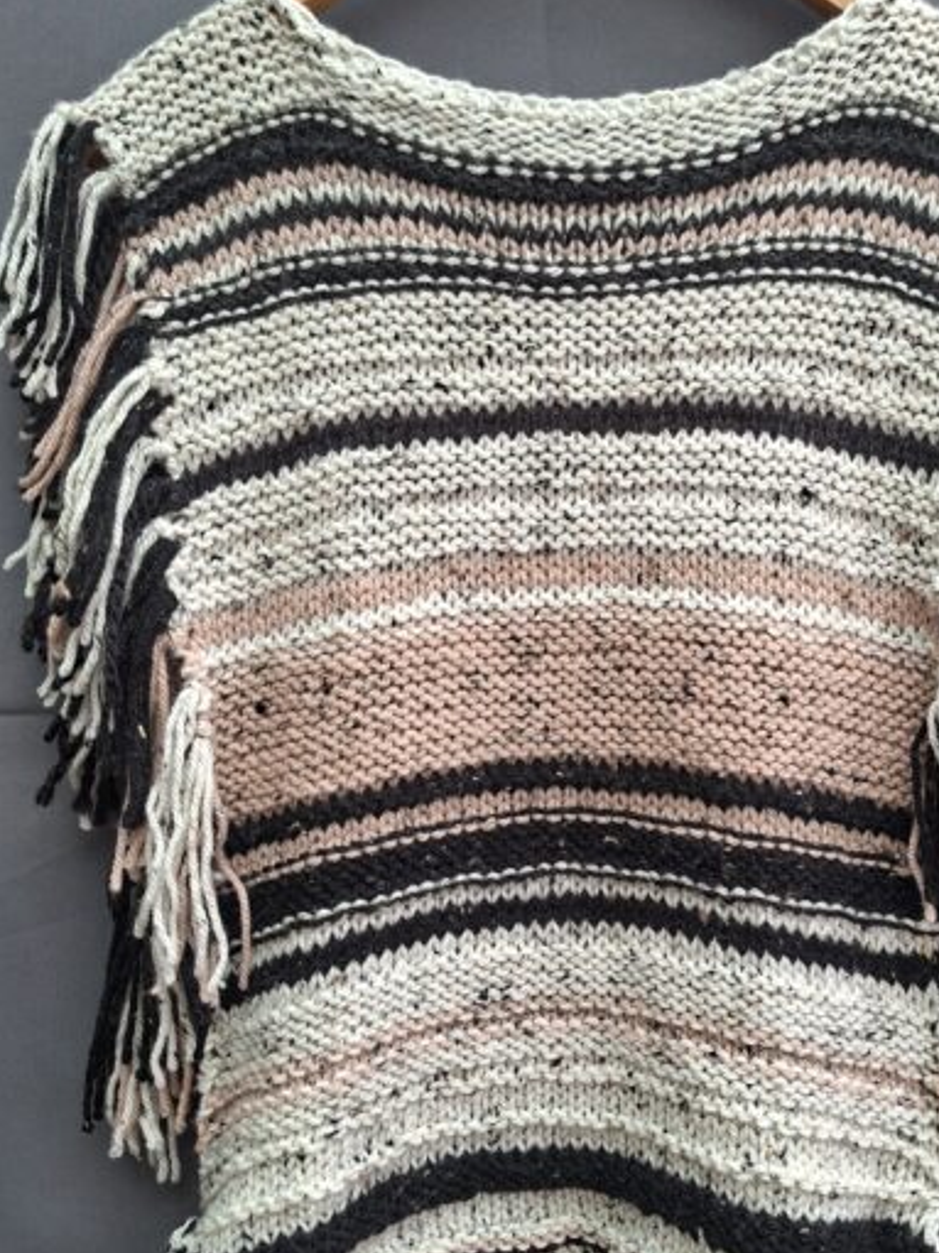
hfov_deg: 39.3
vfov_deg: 51.3
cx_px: 596
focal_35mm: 36
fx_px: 1303
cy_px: 687
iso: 50
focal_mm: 5.54
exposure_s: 1/100
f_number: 1.8
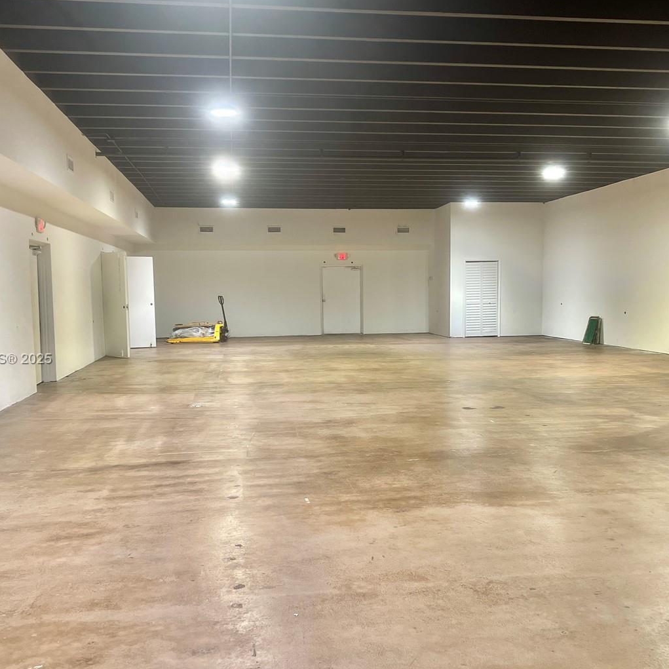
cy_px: 360
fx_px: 787
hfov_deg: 46.0
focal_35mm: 36
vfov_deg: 46.0
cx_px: 366
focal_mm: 5.7
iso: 100
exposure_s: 1/120
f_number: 1.5
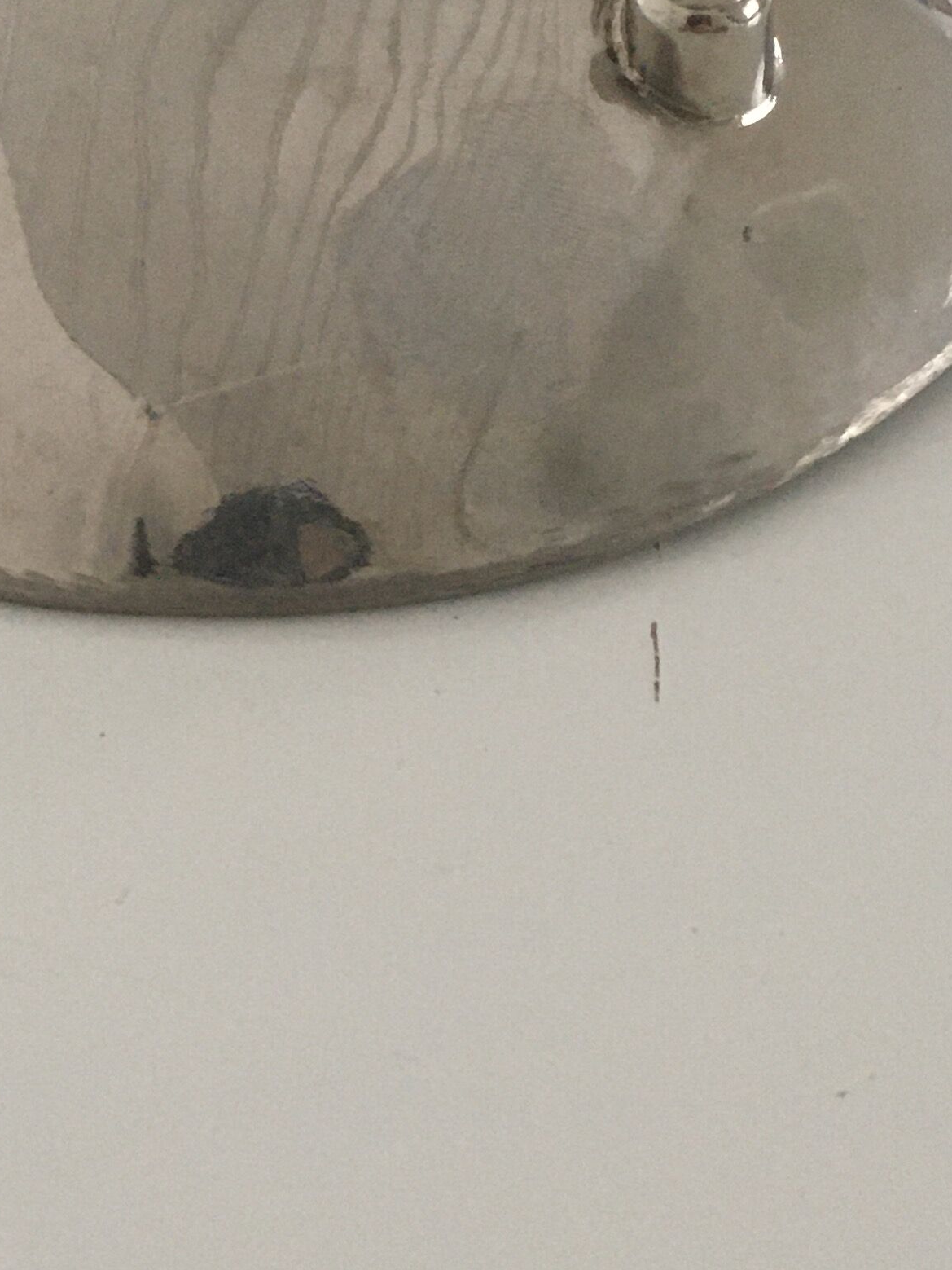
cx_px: 271
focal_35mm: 75
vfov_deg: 26.0
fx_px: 2751
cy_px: 684
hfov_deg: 19.5
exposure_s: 1/33
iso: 200
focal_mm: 4.15
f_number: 2.2
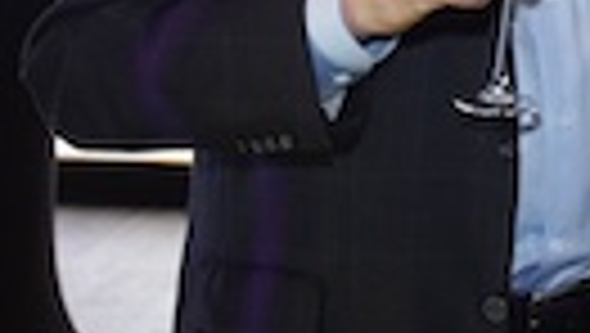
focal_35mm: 112
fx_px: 1754
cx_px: 865
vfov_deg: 10.4
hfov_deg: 17.3
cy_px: -205
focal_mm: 35
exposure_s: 1/60
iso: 4000
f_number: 5
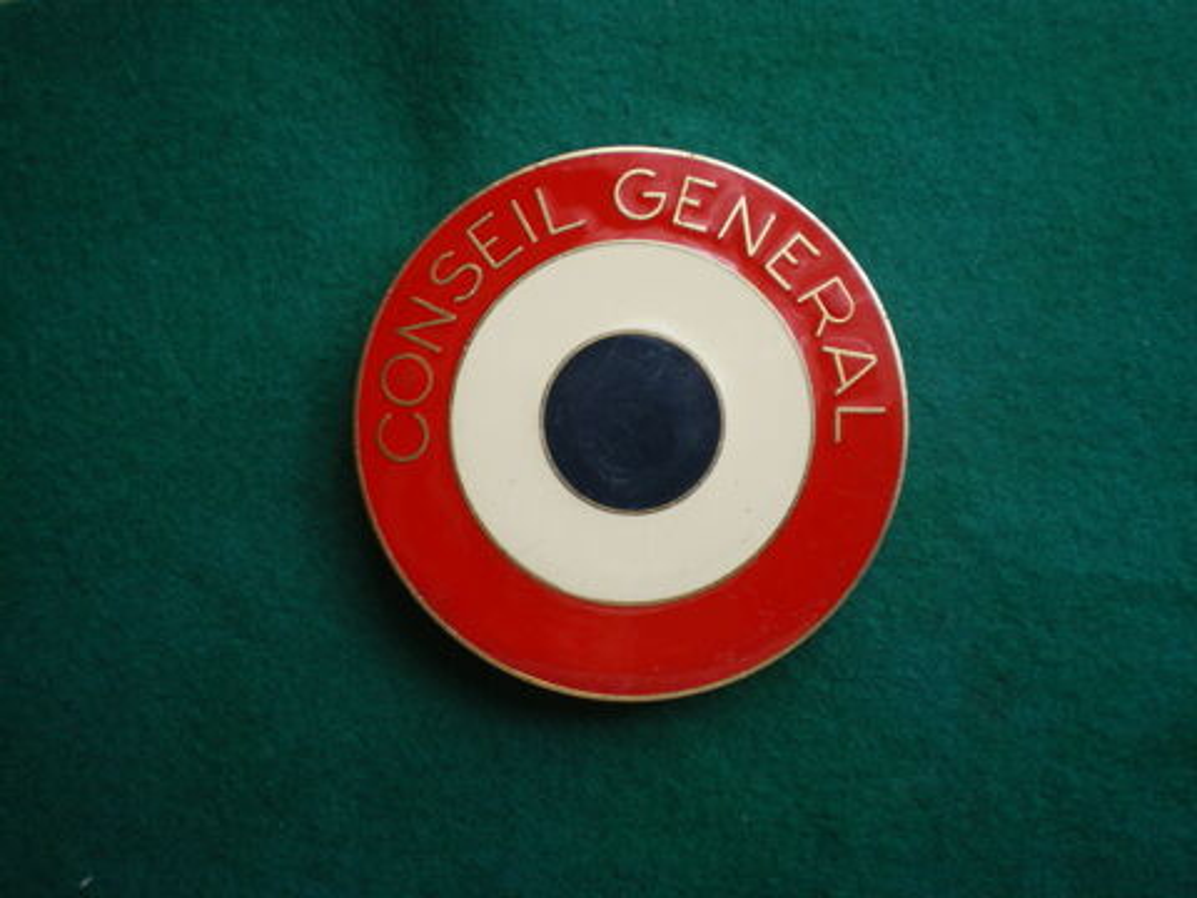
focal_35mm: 38
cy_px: 449
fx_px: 1314
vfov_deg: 37.7
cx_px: 598
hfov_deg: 49.0
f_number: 3.1
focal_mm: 6.3
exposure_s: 1/50
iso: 100
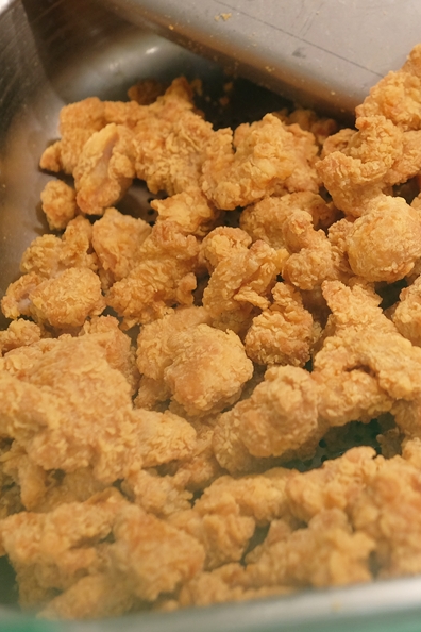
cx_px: 285
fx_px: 930
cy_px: 315
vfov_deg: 37.5
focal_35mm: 53
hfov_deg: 25.4
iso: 1000
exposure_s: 1/125
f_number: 3.6
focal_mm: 23
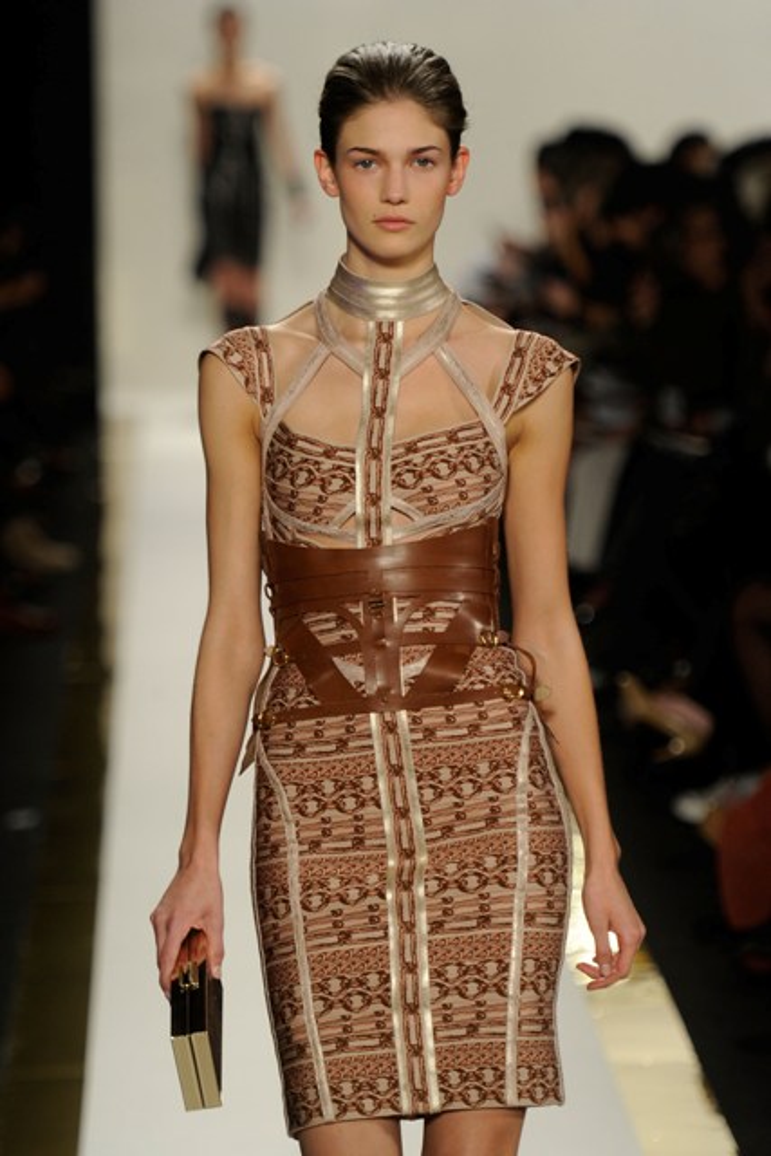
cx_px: 386
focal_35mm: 210
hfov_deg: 6.5
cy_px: 578
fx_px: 6742
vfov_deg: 9.8
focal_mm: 210
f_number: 4.8
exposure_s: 1/320
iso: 1000
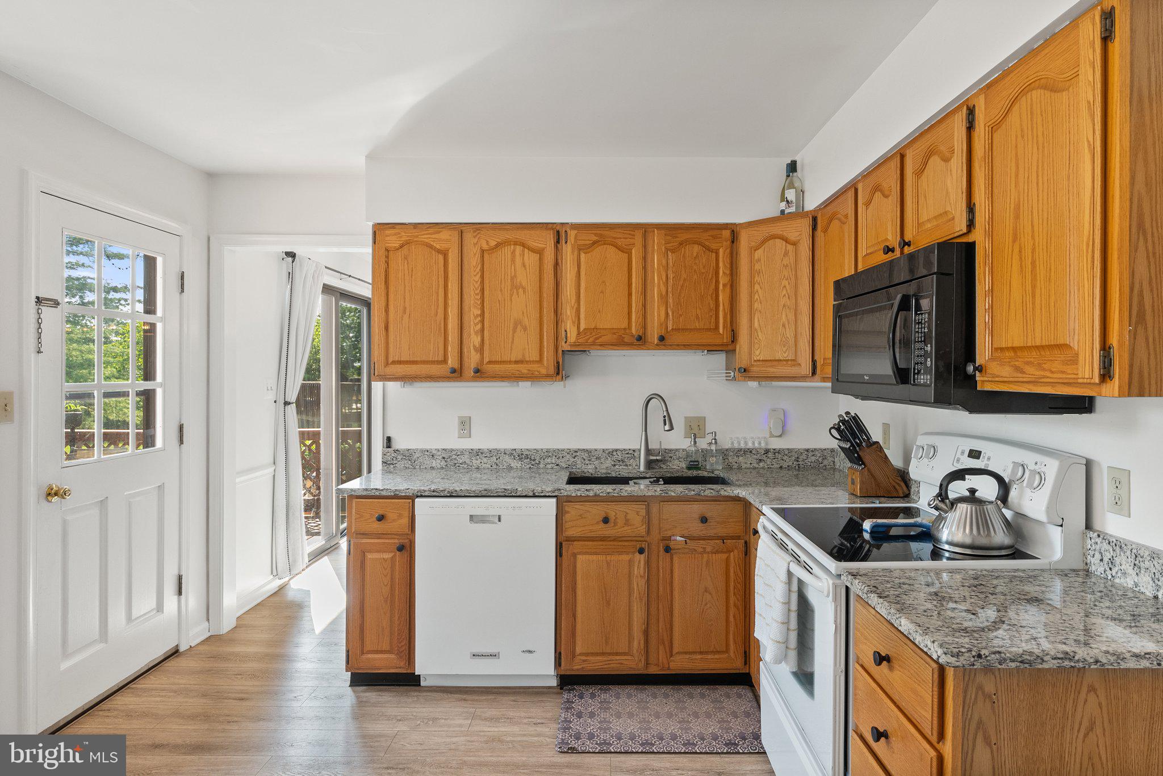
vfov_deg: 62.0
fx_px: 646
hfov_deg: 84.0
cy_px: 388
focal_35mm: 20
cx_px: 582
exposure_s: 1/2
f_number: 8
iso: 640
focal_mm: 20
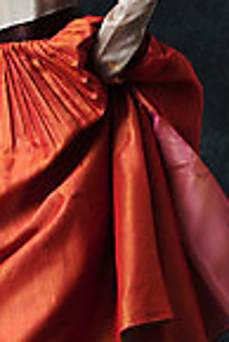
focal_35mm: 220
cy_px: 85
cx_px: 8
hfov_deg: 6.2
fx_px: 2094
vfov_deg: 9.3
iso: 100
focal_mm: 80
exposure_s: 1/125
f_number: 11
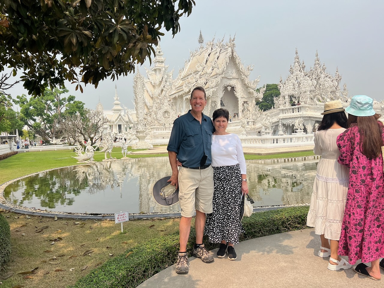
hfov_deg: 67.3
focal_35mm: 26
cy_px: 144
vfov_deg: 53.1
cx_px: 192
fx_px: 288
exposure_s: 1/4630
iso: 50
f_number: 1.5
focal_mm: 5.7
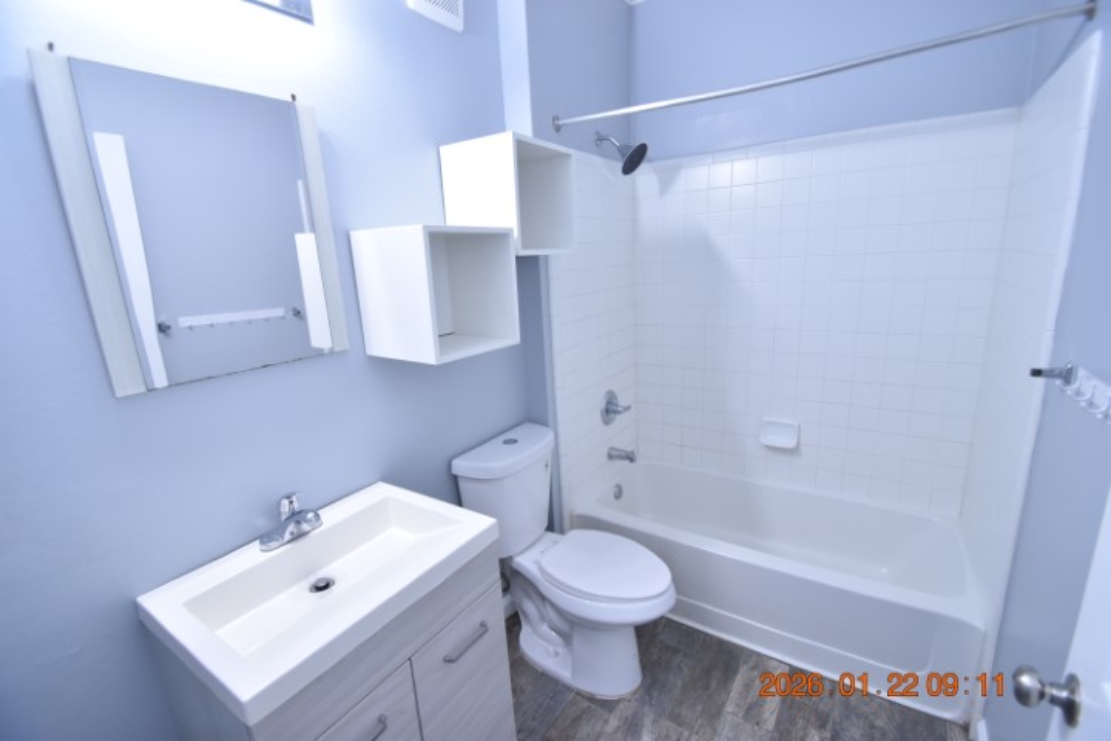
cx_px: 556
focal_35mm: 15
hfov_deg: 100.4
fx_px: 463
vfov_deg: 77.3
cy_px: 370
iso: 800
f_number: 3.5
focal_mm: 10
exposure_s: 1/60
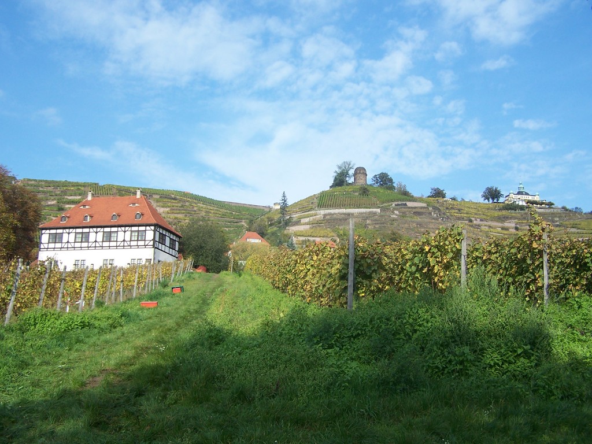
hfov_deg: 49.0
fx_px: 650
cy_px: 222
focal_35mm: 38
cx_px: 296
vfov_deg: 37.7
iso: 80
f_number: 2.8
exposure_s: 1/1000
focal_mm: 6.3
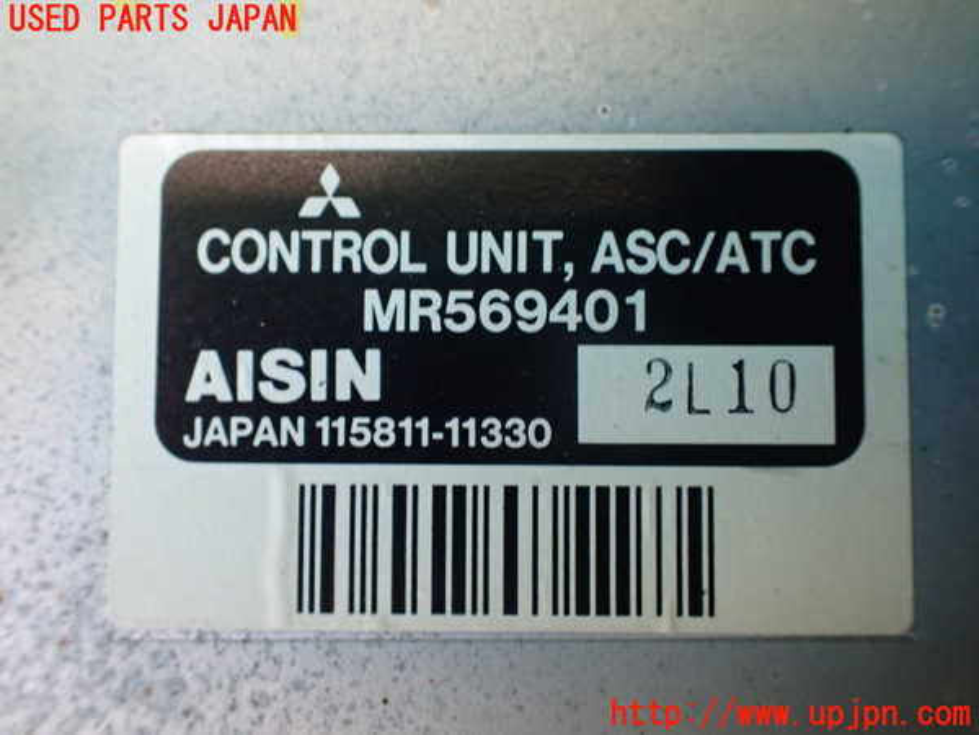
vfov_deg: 46.8
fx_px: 848
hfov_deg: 60.0
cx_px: 490
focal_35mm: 30
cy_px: 368
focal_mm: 5.4
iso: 800
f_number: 2.3
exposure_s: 1/30
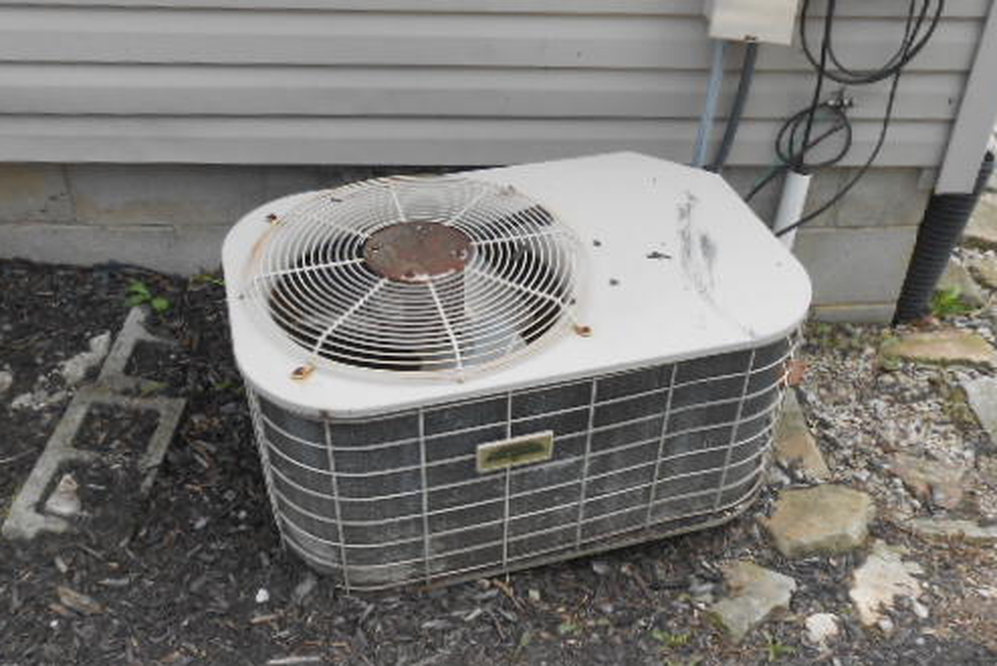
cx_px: 496
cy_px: 371
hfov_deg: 54.4
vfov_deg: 37.9
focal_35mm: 35
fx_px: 970
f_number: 3.5
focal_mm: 4.6
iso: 100
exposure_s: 1/250
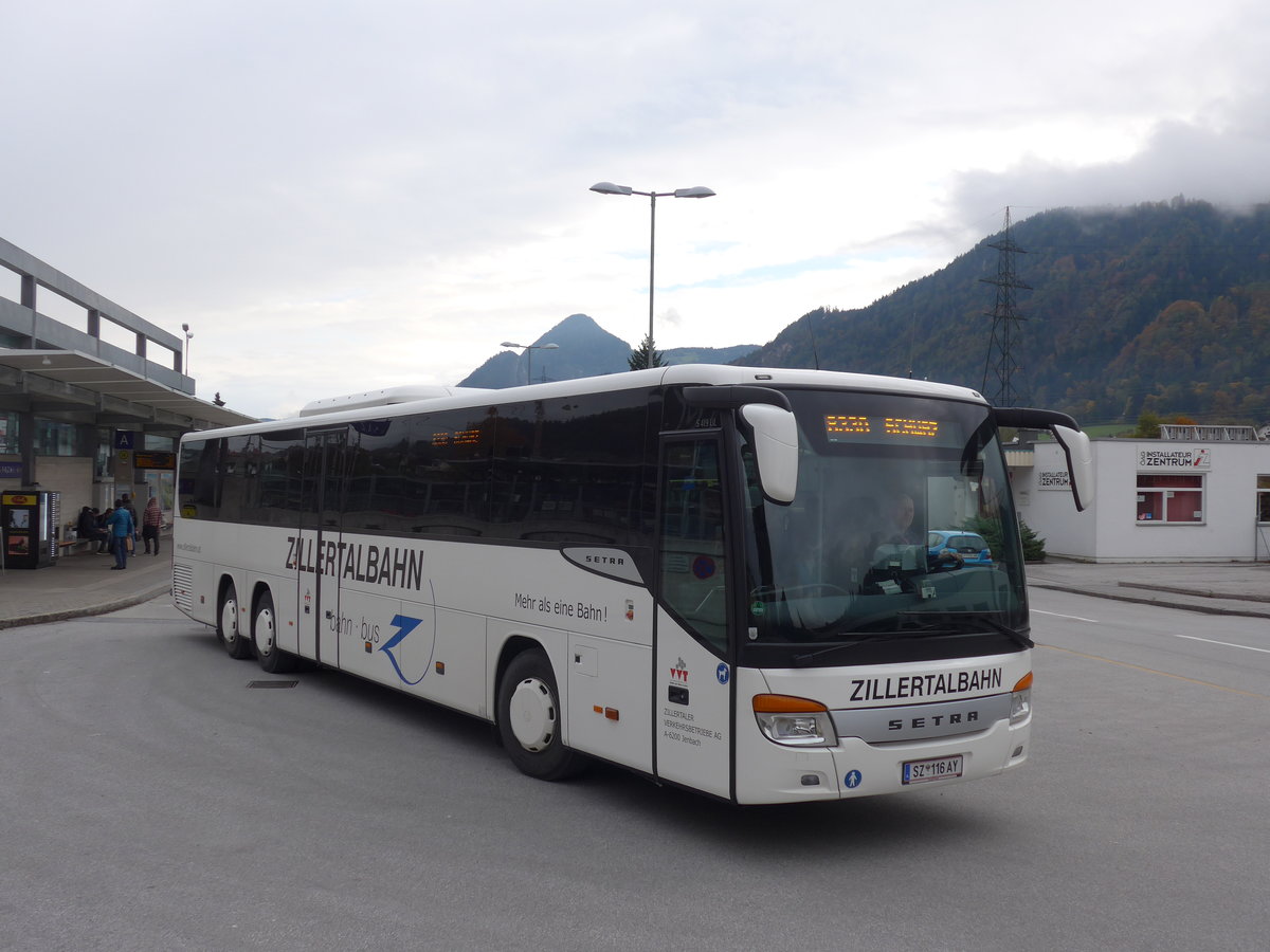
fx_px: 1321
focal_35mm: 36
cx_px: 635
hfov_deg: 51.4
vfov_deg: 39.7
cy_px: 476
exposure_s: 1/640
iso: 80
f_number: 2.8
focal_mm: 7.5
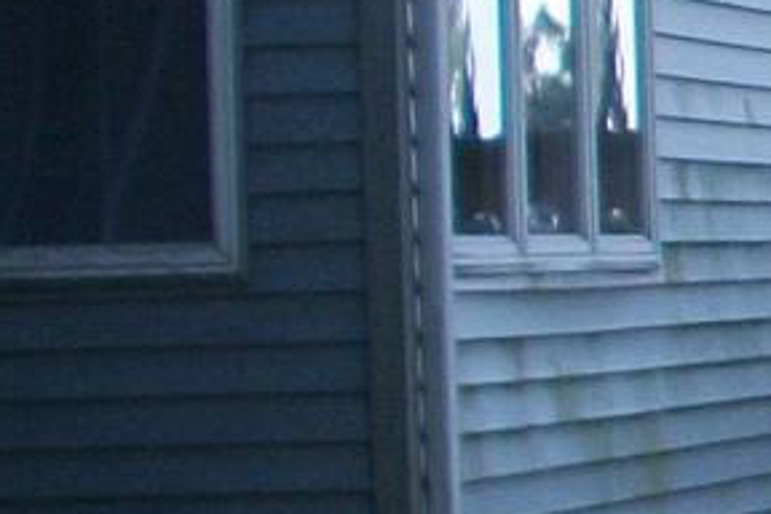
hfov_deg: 7.3
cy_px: 327
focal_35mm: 259
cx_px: 2005
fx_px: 5546
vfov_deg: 5.3
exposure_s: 1/640
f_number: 3.1
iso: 80
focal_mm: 6.3
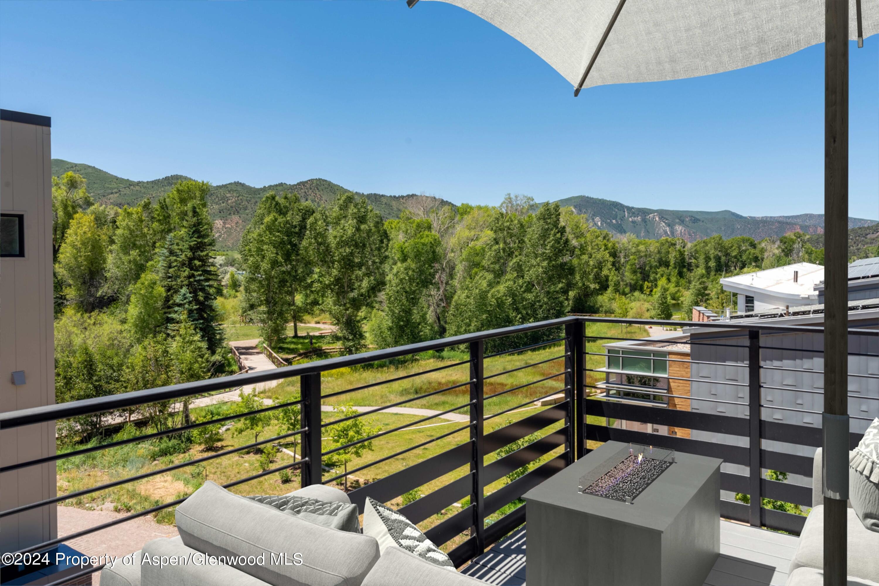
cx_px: 440
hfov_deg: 72.6
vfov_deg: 52.2
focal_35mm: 24
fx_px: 598
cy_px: 293
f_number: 11
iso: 100
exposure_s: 1/2000
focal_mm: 24.5
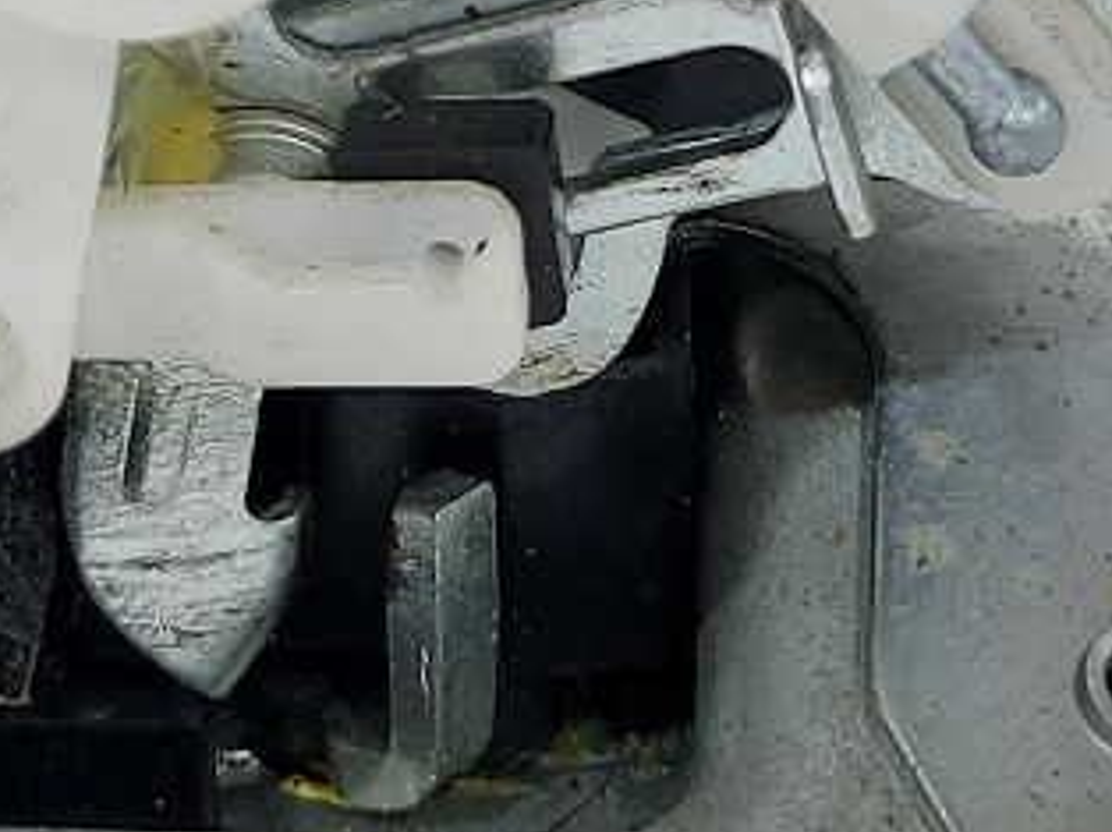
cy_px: -443
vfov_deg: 13.1
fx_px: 3403
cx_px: 398
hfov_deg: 18.5
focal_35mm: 106
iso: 64
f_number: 1.8
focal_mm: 5.23
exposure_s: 1/50
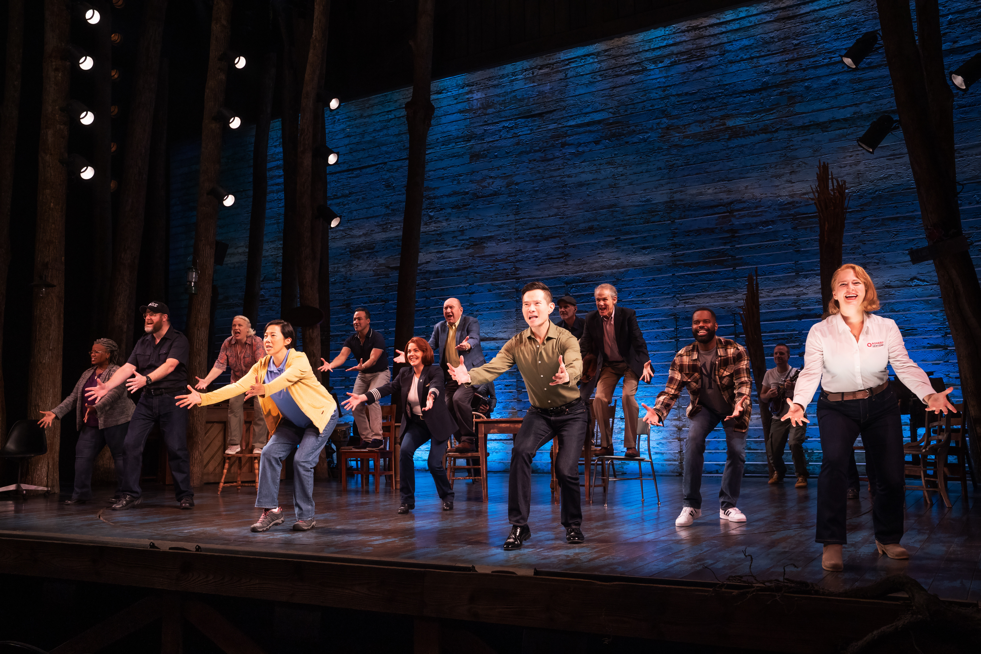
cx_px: 490
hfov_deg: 61.9
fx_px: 817
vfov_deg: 43.6
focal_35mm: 30
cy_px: 327
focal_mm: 30
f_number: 7.1
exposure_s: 1/320
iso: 2000
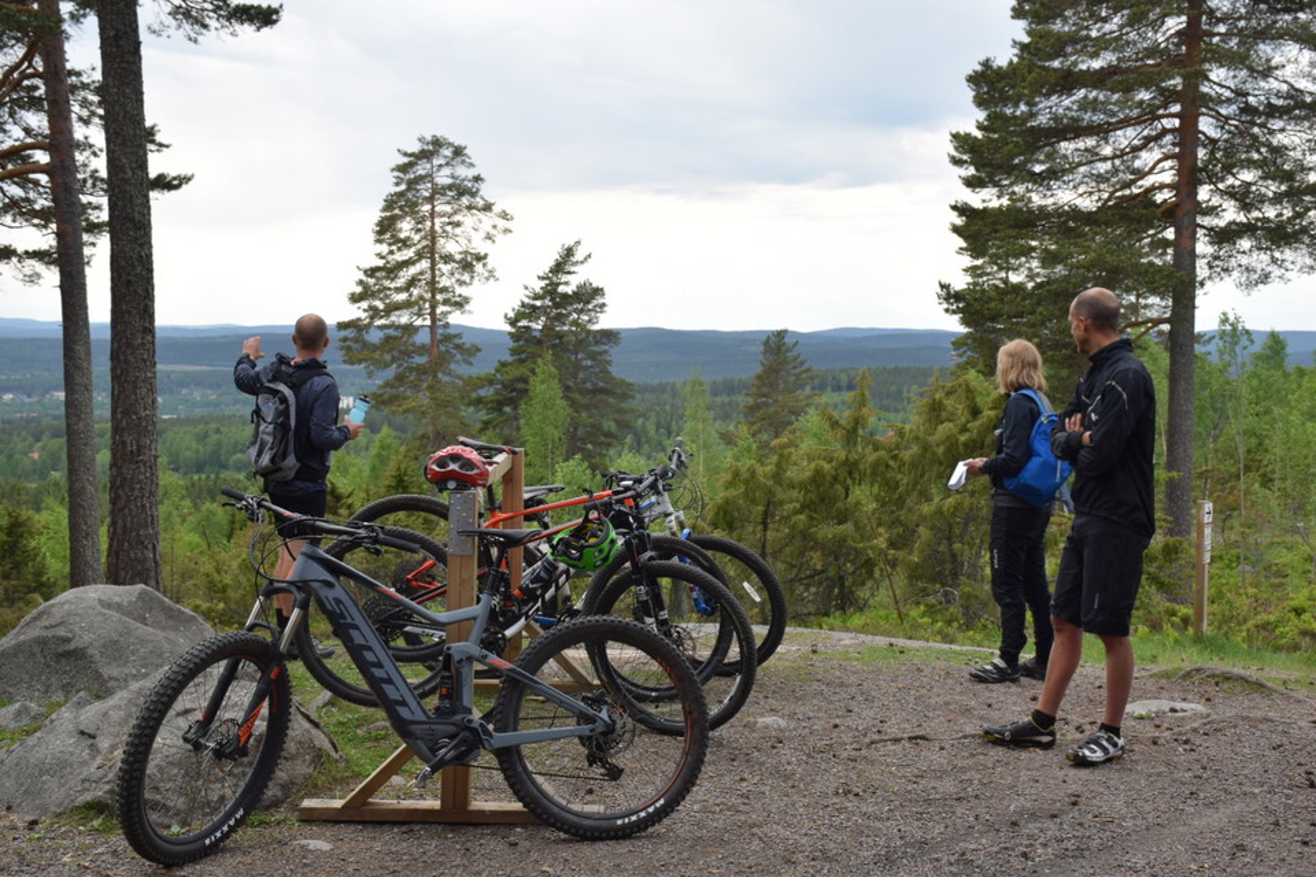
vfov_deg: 28.1
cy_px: 438
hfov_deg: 41.1
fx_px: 1755
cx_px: 658
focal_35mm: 48
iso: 200
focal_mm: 32
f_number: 9
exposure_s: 1/320
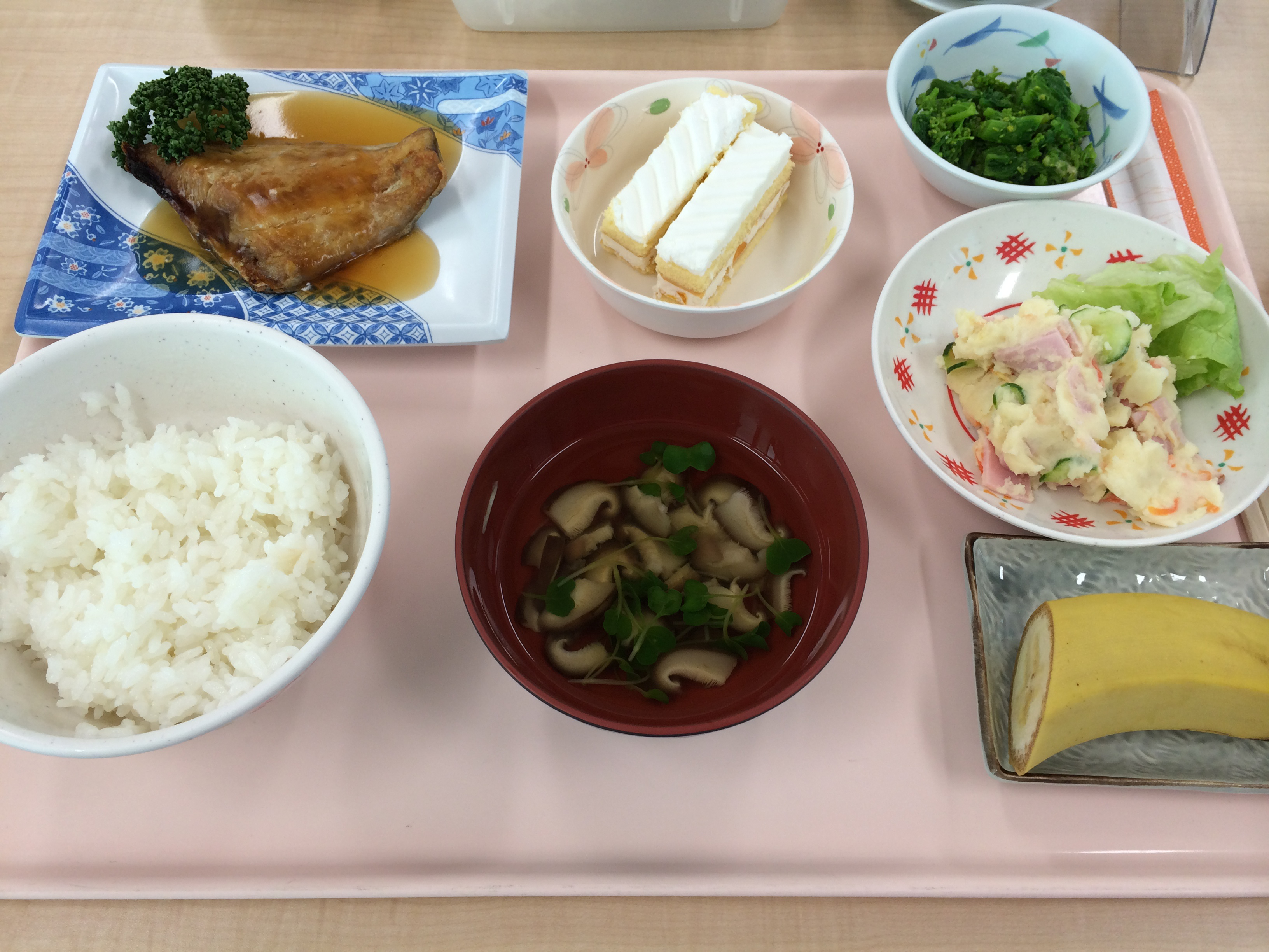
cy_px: 476
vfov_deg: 46.8
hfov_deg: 60.0
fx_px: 1100
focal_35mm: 30
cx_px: 634
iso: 40
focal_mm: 4.12
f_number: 2.2
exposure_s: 1/60
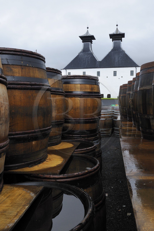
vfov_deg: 63.7
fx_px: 186
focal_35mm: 29
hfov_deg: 44.9
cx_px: 77
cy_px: 116
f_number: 14
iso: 400
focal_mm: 29
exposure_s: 1/125
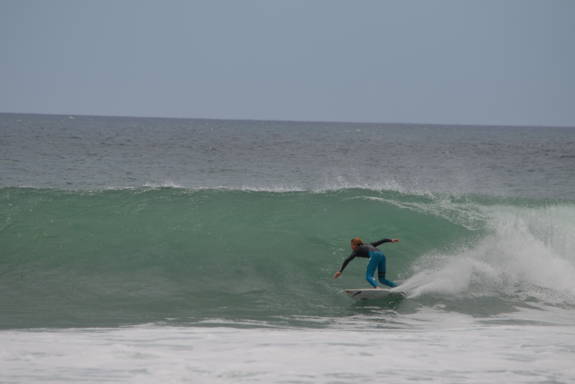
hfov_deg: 4.6
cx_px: 286
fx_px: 7236
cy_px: 192
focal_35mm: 453
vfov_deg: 3.0
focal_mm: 300
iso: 250
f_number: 8
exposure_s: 1/2000
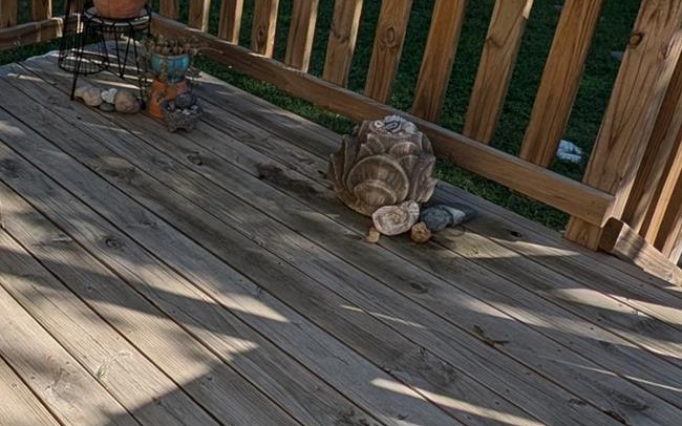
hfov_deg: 43.8
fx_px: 743
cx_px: 38
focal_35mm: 40
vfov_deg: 31.5
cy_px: 113
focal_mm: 2.23
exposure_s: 1/1859
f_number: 1.95
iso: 40
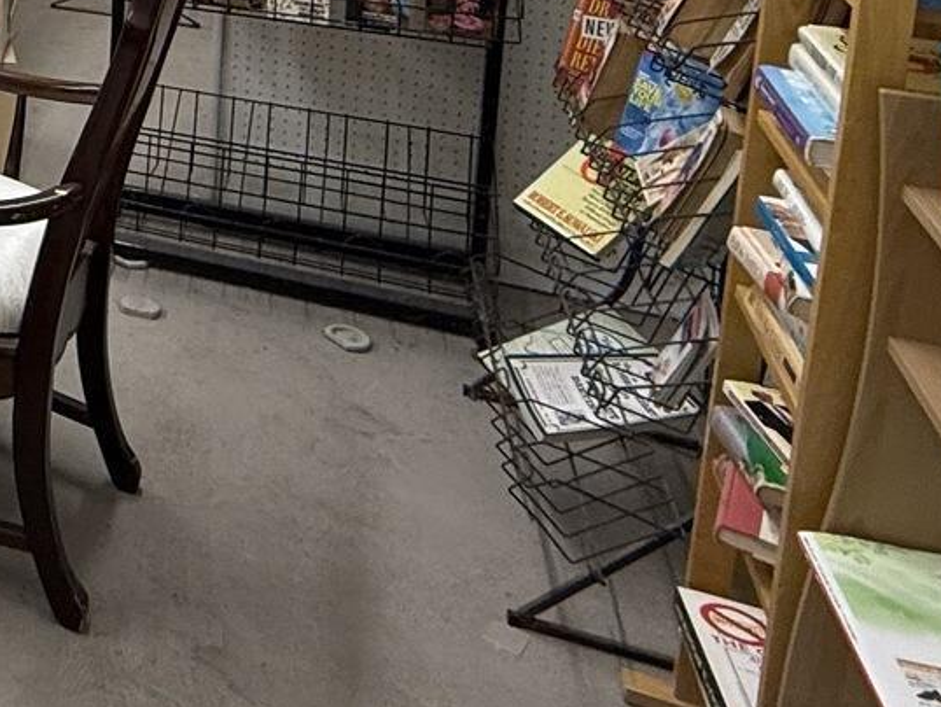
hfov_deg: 26.8
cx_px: -453
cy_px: -228
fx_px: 1414
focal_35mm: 52
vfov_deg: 24.3
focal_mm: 2.22
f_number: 2.2
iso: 160
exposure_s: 1/120
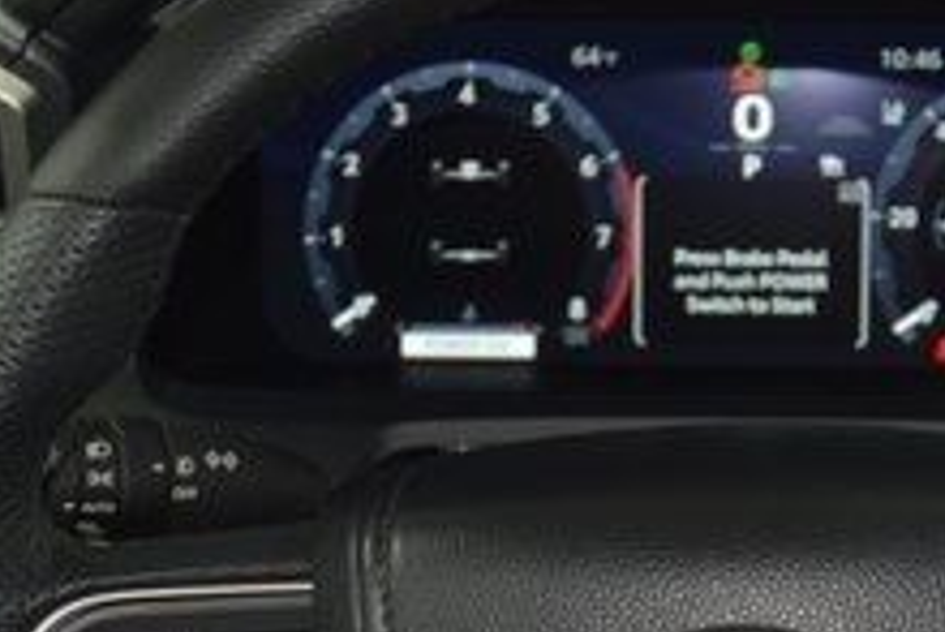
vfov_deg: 10.7
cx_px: 743
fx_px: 3321
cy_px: 686
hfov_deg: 16.1
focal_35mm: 126
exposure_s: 1/30
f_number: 3.8
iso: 1100
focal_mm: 29
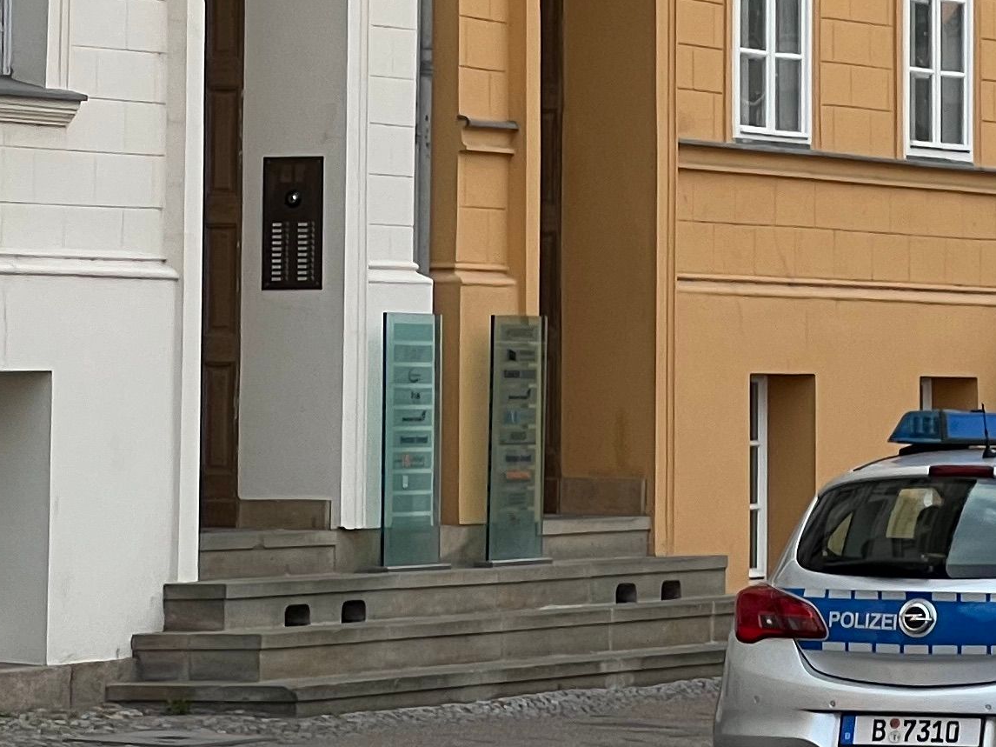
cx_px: 1424
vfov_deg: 5.4
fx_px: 7796
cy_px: -234
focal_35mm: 271
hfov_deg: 7.2
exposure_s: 1/461
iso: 32
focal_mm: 9
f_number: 2.8
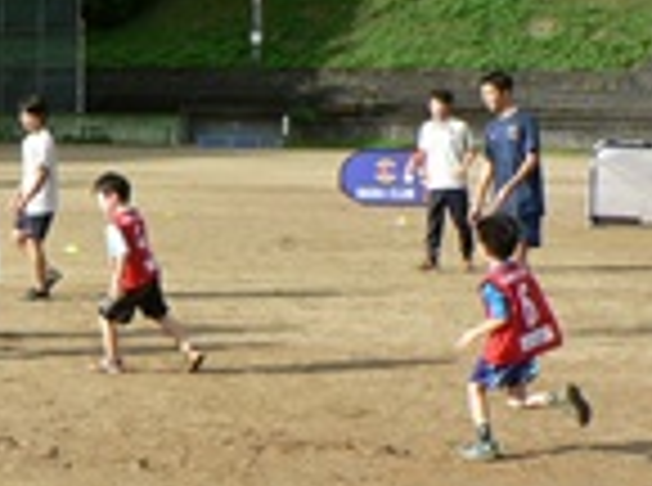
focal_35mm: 87
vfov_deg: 16.9
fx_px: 1635
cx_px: -22
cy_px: 315
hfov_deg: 21.6
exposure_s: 1/500
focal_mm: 6
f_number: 3.6
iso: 80
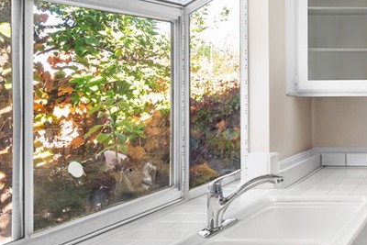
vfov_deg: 32.2
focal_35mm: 41
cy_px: 71
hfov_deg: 34.6
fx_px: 418
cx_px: 468
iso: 200
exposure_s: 1/20
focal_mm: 16
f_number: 8
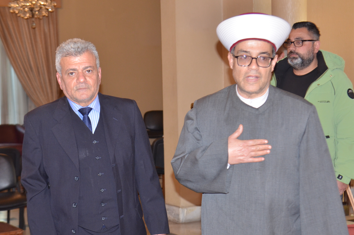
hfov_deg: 24.0
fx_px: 834
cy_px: 137
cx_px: 168
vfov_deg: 16.0
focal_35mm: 85
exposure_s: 1/60
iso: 800
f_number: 4
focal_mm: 44
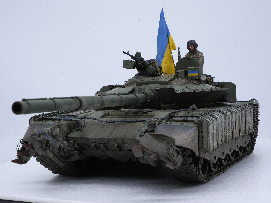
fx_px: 470
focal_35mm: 60
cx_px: 136
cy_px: 102
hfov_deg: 32.2
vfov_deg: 24.4
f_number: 22
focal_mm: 30
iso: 200
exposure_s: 1/2
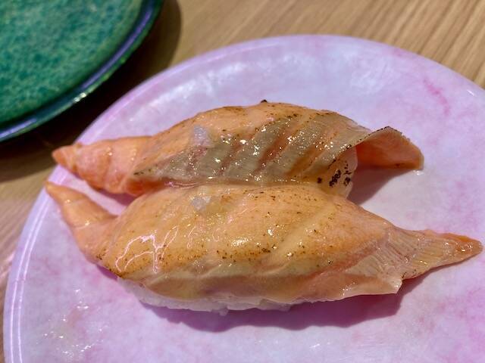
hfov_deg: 63.4
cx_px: 242
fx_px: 392
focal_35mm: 28
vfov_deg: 49.7
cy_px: 182
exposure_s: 1/100
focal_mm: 3.99
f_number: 1.8
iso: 64
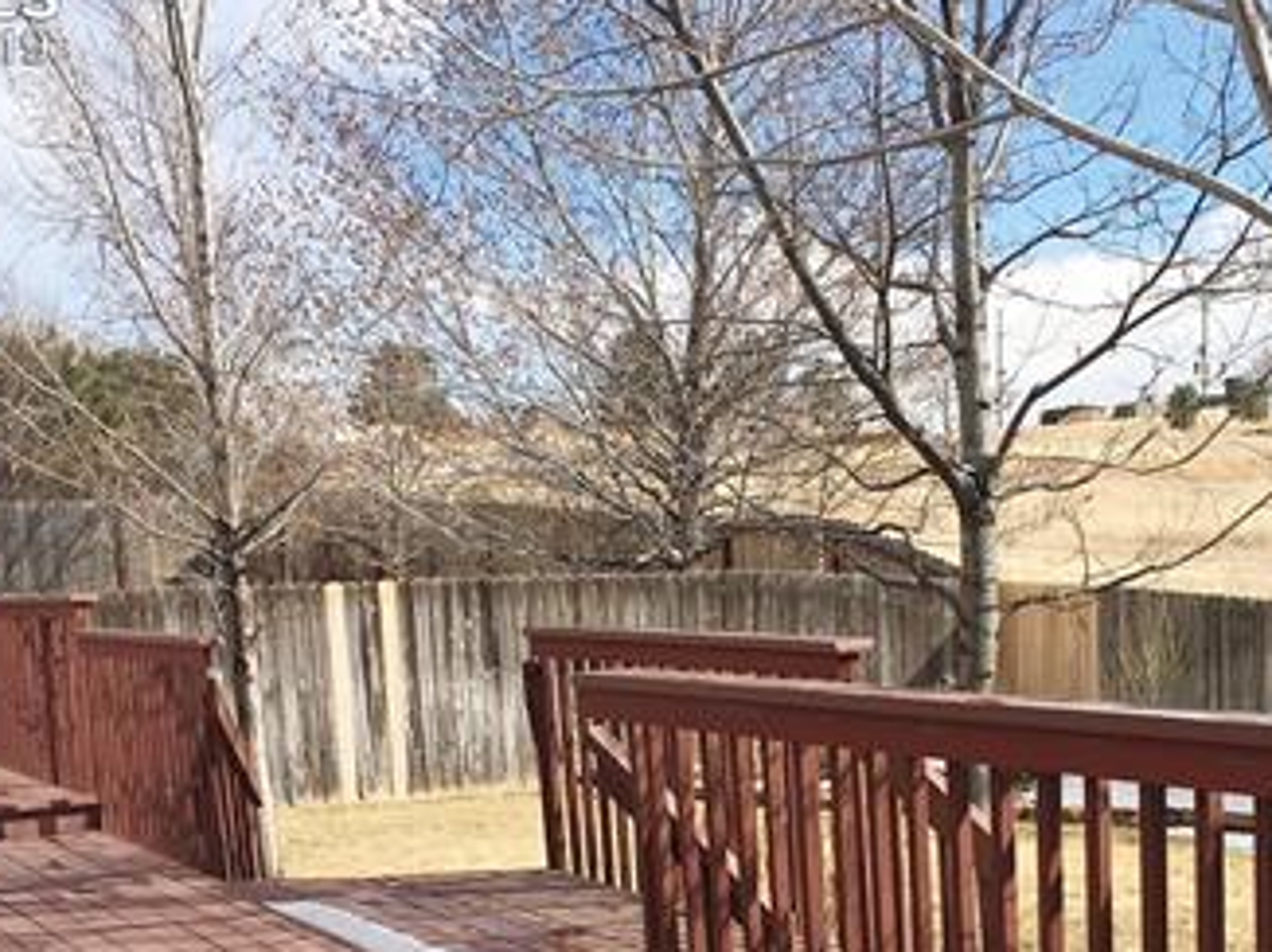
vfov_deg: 24.8
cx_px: 819
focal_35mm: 57
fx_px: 2093
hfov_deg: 33.6
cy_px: 864
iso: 25
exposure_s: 1/1637
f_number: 2.2
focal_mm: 4.15
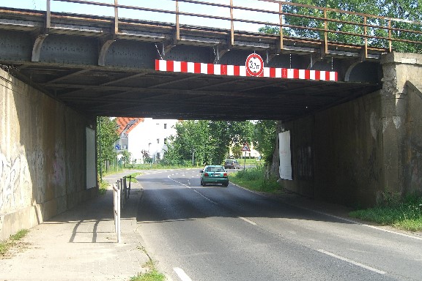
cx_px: 211
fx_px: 703
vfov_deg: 22.6
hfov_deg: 33.4
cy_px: 129
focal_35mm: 60
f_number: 3.6
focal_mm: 11.8
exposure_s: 1/320
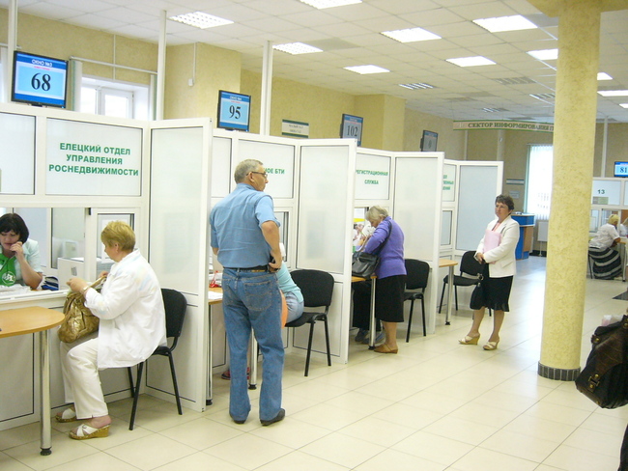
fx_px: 635
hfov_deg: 52.6
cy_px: 236
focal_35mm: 35
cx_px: 314
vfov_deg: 40.7
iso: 200
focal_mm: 5.8
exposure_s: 1/25
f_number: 2.8
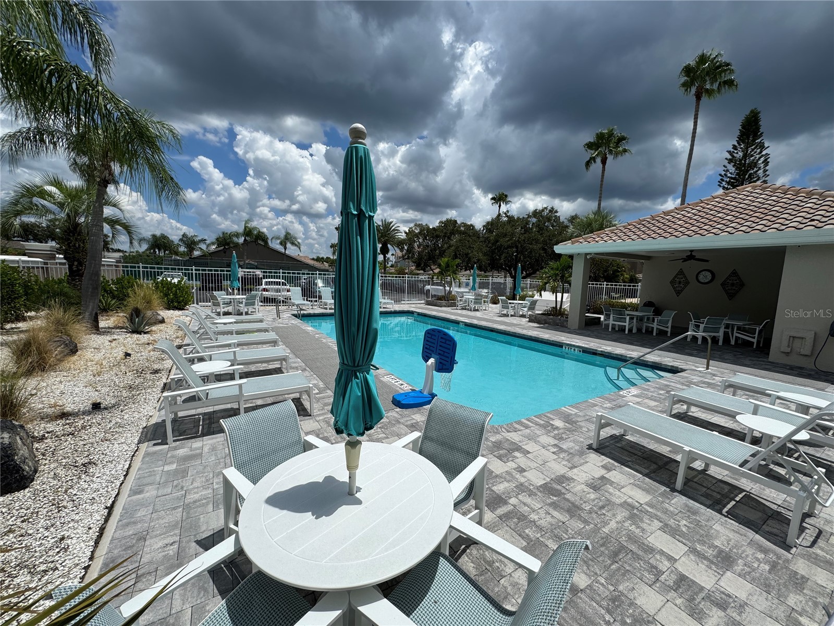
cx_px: 417
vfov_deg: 85.7
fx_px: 337
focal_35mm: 14
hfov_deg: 102.1
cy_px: 313
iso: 40
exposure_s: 1/3906
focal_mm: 2.22
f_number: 2.2
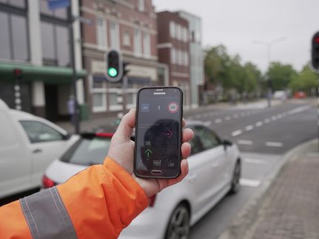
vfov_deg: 41.8
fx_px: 313
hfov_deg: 53.9
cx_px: 174
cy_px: 121
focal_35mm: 34
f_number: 4
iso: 200
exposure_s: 1/400
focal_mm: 31
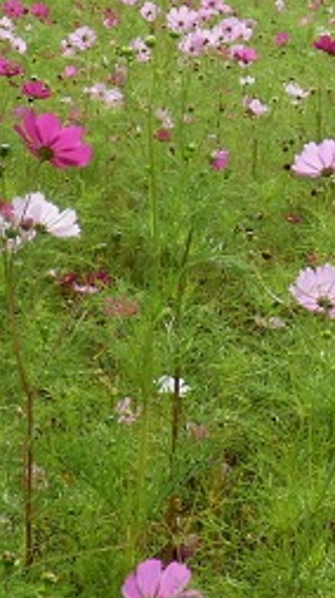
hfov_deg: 7.6
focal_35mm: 158
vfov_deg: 13.5
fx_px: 2499
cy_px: 40
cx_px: 469
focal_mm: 8.9
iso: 80
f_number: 4
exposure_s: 1/320
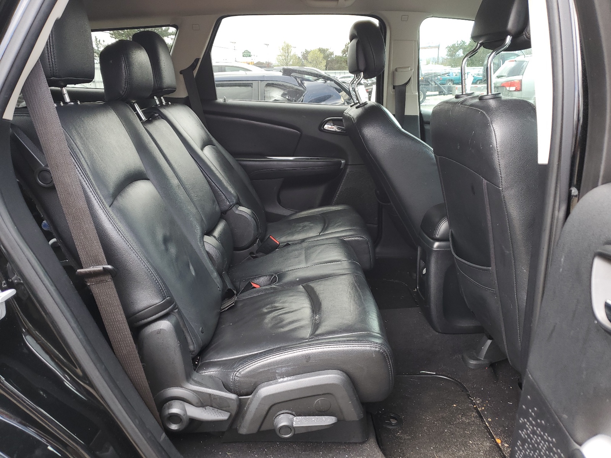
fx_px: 459
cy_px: 229
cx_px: 306
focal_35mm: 26
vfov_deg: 53.1
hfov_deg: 67.3
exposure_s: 1/130
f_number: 1.5
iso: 50
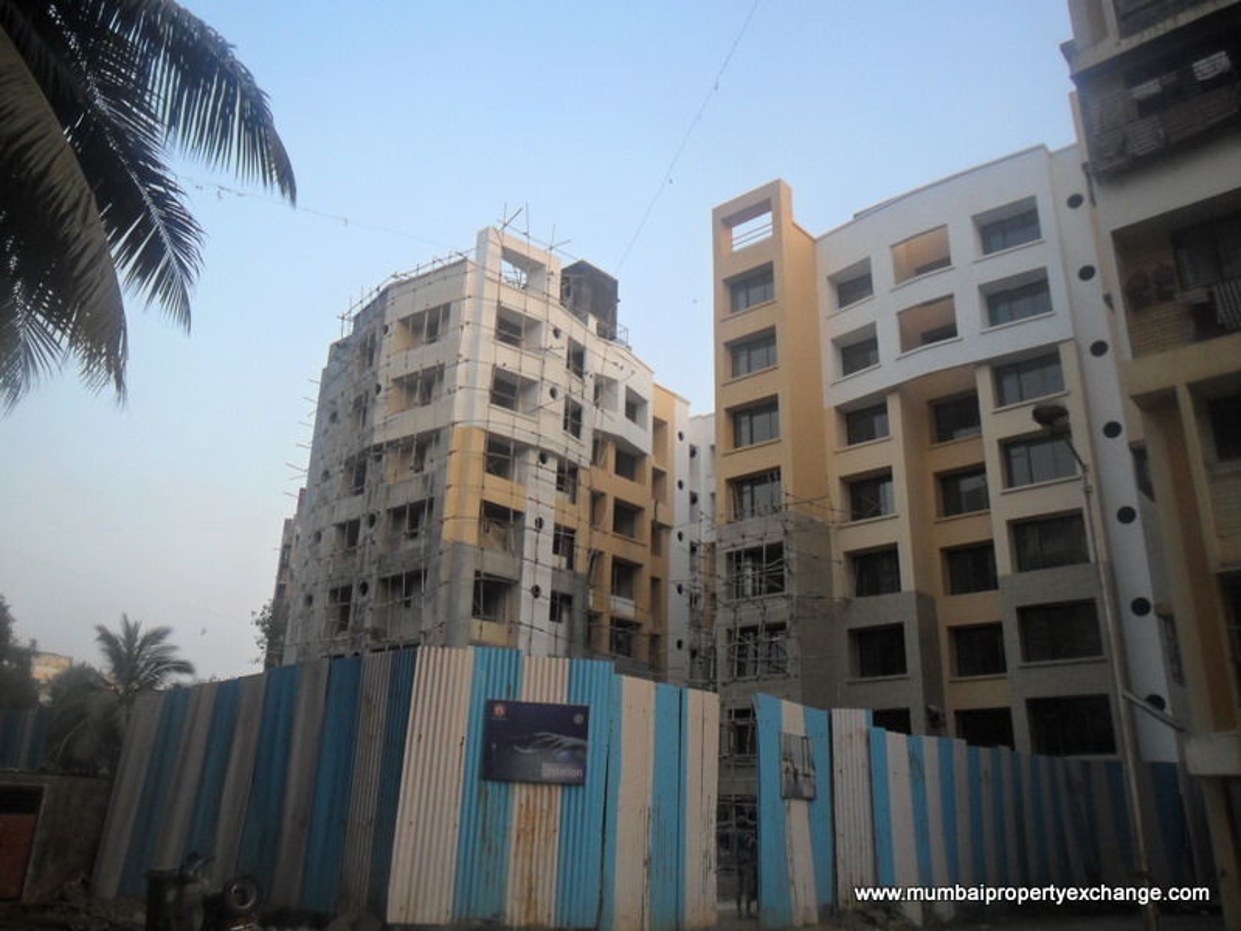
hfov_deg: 65.3
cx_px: 620
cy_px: 466
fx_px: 968
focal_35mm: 27
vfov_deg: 51.4
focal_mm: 4.9
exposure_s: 1/90
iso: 100
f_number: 3.5
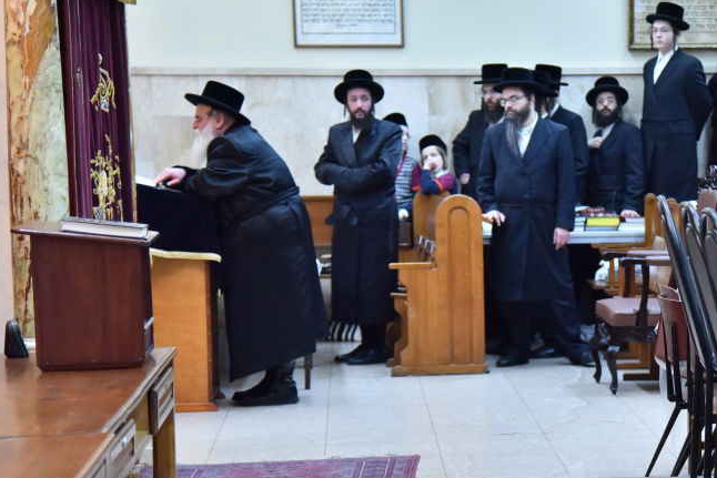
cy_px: 288
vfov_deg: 12.3
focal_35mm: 111
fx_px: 2211
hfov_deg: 18.3
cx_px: 554
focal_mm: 70
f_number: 4
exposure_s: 1/125
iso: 2000
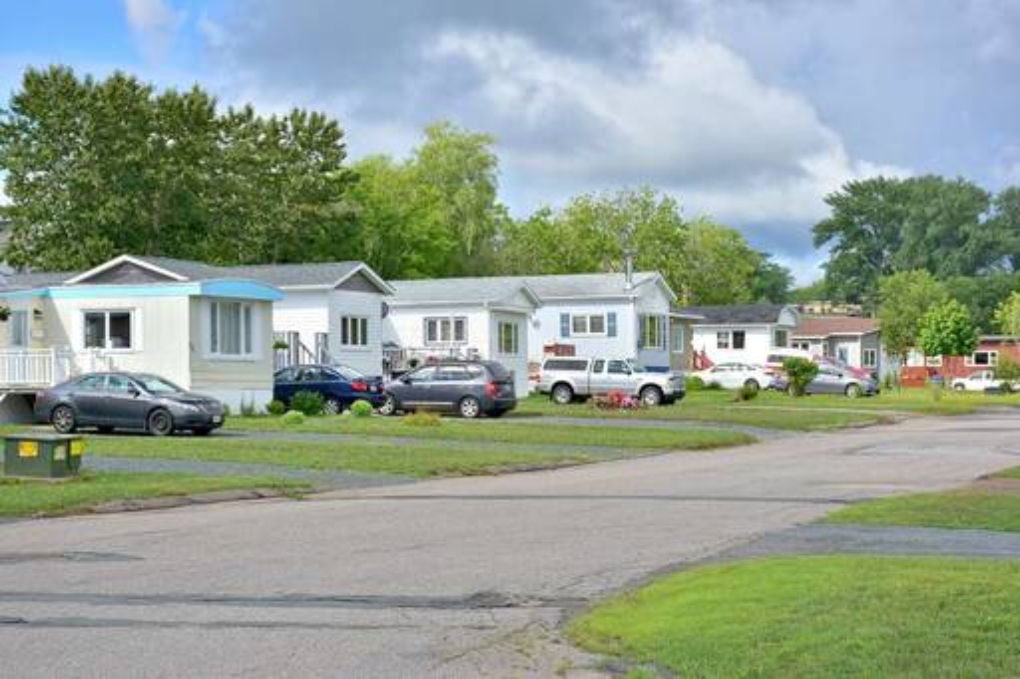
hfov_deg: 27.0
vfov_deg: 18.2
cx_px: 510
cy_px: 340
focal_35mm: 75
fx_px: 2124
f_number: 7.1
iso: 320
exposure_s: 1/2000
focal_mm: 50
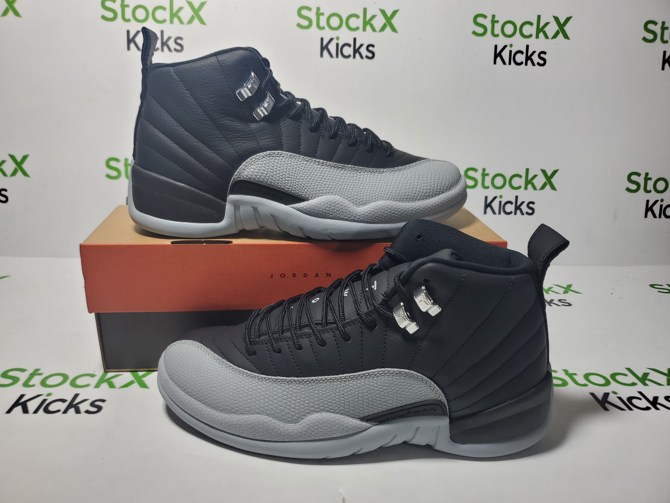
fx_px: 503
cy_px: 252
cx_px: 335
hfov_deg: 67.3
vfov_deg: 53.1
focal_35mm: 26
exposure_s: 1/396
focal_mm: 4.3
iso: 50
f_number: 1.5
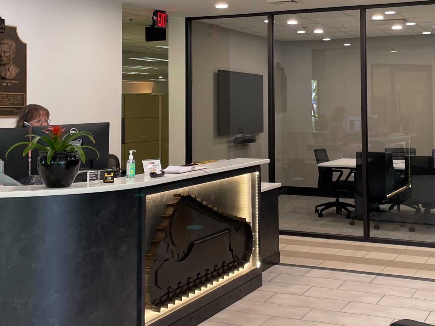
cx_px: 234
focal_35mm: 55
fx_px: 691
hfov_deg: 34.9
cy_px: 88
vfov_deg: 26.3
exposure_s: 1/120
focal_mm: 4.2
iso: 125
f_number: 1.6
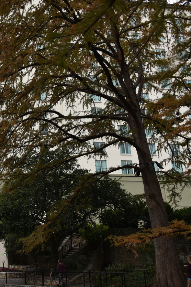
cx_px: 0
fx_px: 342
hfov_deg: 29.2
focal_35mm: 43
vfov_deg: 45.4
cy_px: 141
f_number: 7.1
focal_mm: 28
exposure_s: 1/200
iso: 100
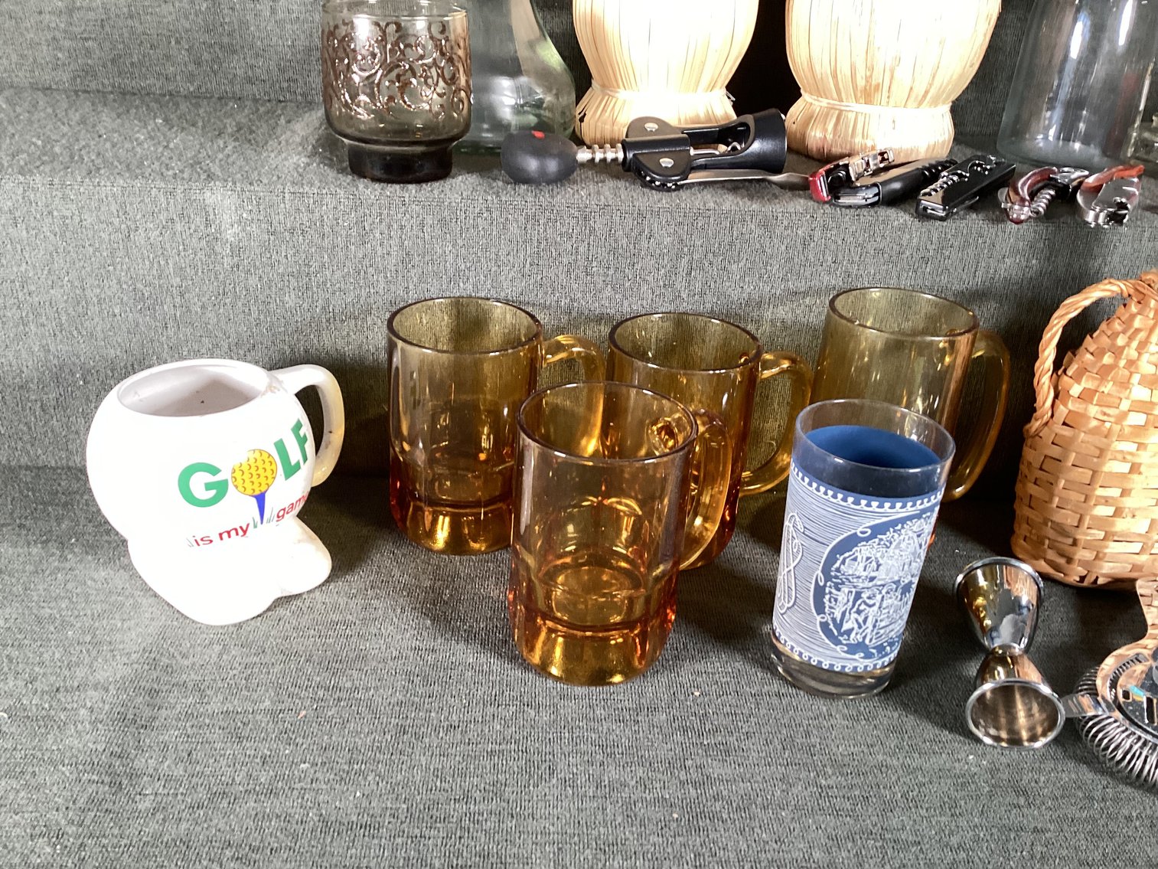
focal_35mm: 31
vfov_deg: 45.4
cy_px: 434
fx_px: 1037
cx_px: 579
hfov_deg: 58.3
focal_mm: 3.3
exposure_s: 1/50
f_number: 2.4
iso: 125
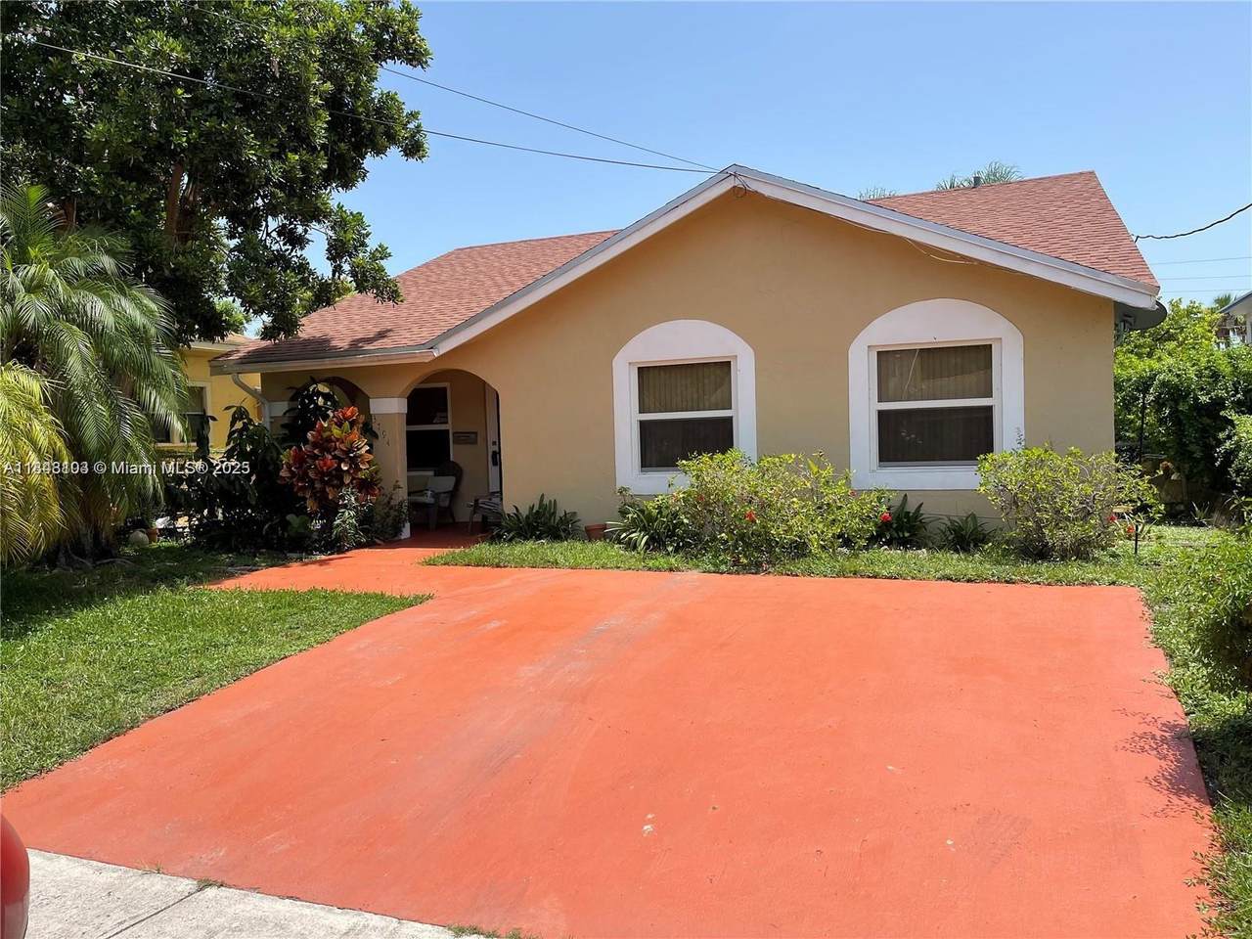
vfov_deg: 53.1
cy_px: 470
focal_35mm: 26
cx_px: 626
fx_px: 940
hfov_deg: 67.3
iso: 32
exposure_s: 1/2857
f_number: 1.6
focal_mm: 5.1
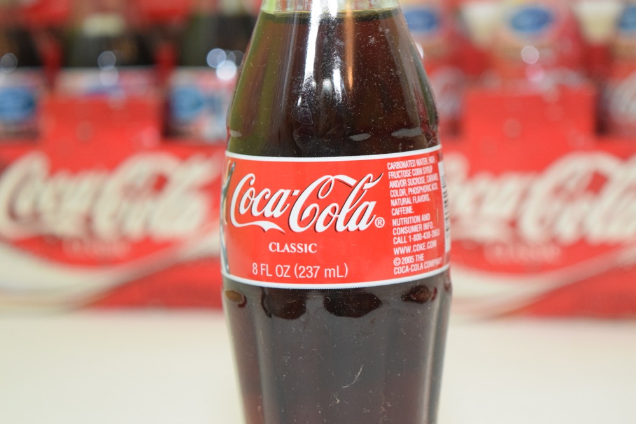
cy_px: 212
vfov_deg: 16.6
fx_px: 1458
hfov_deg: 24.6
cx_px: 318
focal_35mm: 82
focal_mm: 55
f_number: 5.6
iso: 3200
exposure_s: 1/60
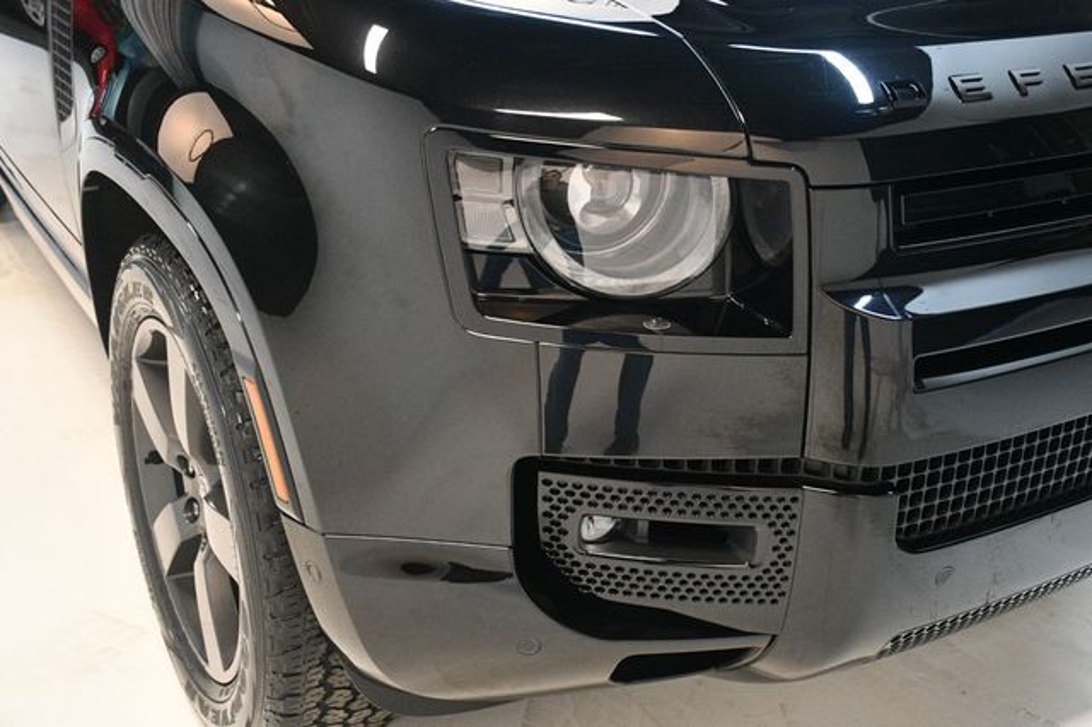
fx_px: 1213
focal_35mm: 40
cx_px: 546
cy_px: 364
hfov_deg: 48.5
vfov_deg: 33.4
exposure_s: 1/100
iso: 3200
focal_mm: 27
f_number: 4
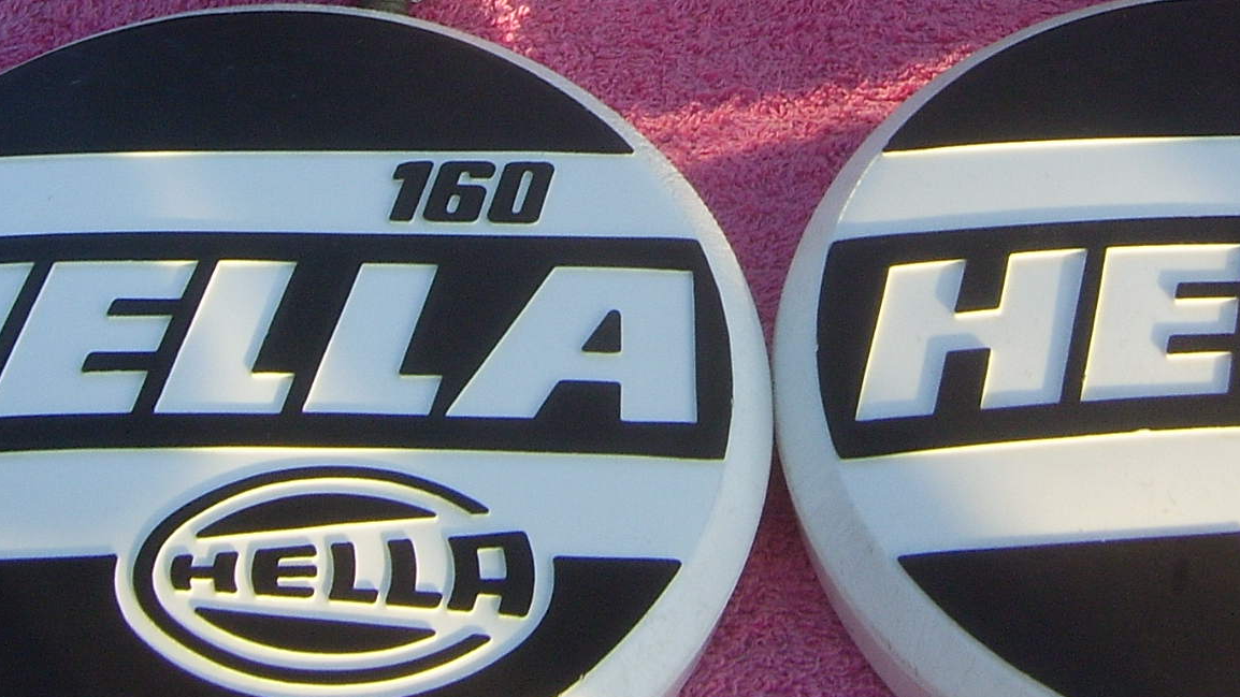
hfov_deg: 22.9
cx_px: 752
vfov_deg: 12.7
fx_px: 3058
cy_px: -125
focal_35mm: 93
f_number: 6.4
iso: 50
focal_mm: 7.8
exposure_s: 1/80
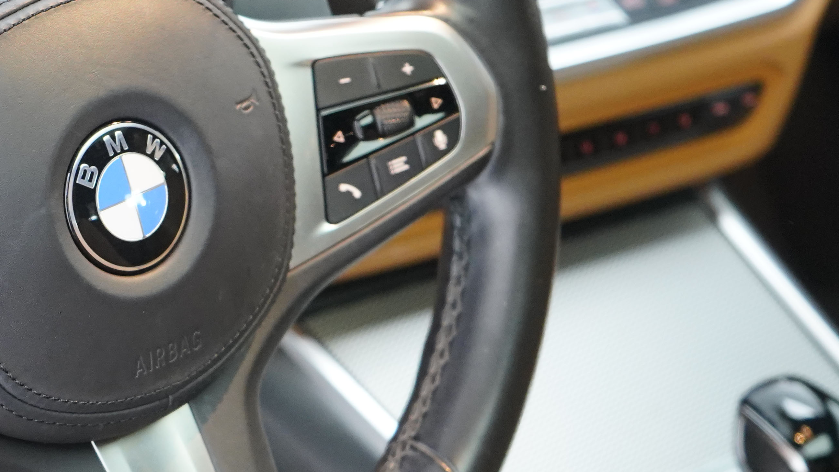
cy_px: 192
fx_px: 2536
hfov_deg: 18.4
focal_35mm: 114
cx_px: 51
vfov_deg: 10.6
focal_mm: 47
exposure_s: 1/50
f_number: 4.5
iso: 3200
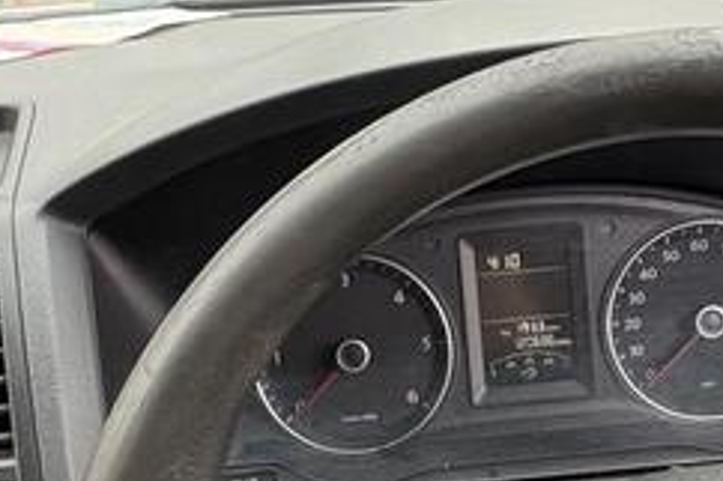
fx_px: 1084
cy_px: 382
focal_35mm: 54
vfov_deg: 24.6
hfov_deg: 36.9
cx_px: 385
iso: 200
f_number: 2.2
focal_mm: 2.22
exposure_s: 1/99
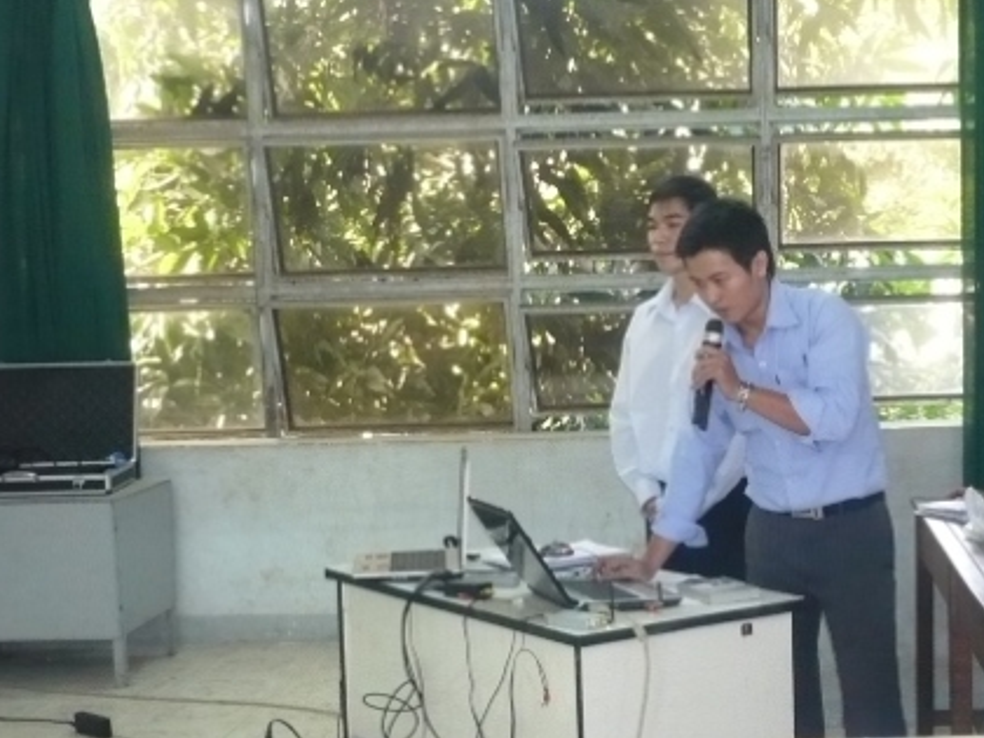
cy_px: 452
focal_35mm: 66
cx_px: 785
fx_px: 1876
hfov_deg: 28.8
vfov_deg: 22.2
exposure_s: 1/30
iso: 250
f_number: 2.8
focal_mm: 5.8
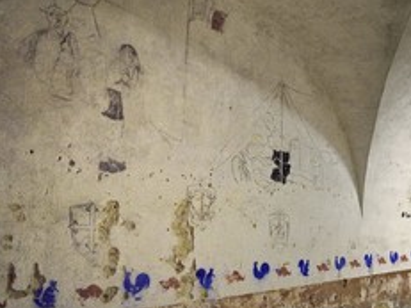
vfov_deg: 34.2
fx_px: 498
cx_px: 371
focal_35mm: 42
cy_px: 185
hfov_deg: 41.3
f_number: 5.6
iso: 3200
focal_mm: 24
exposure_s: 1/125
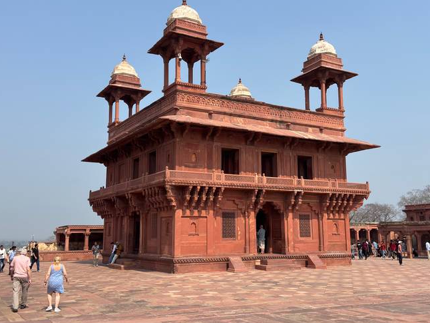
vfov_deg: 36.8
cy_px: 153
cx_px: 226
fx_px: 485
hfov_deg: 47.8
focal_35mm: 39
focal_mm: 6.76
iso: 100
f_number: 1.78
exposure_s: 1/6849
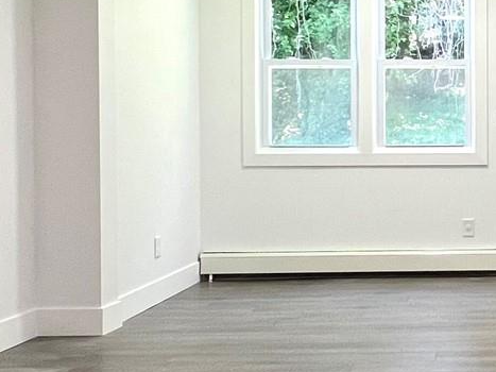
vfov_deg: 25.6
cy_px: 156
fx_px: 817
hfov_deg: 30.8
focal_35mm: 57
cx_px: 518
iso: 160
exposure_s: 1/120
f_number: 1.8
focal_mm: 1.57
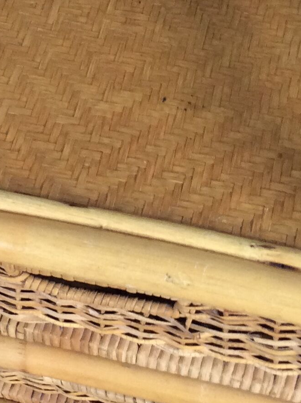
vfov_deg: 20.8
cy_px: 130
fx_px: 1092
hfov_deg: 15.7
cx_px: 116
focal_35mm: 94
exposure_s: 1/25
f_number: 2.4
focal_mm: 3.3
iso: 80
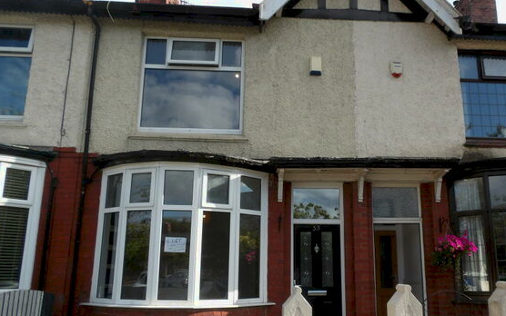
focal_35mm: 32
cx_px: 299
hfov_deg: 59.2
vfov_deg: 39.4
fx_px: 441
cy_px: 177
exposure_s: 1/355
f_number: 4.1
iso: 100
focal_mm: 4.3
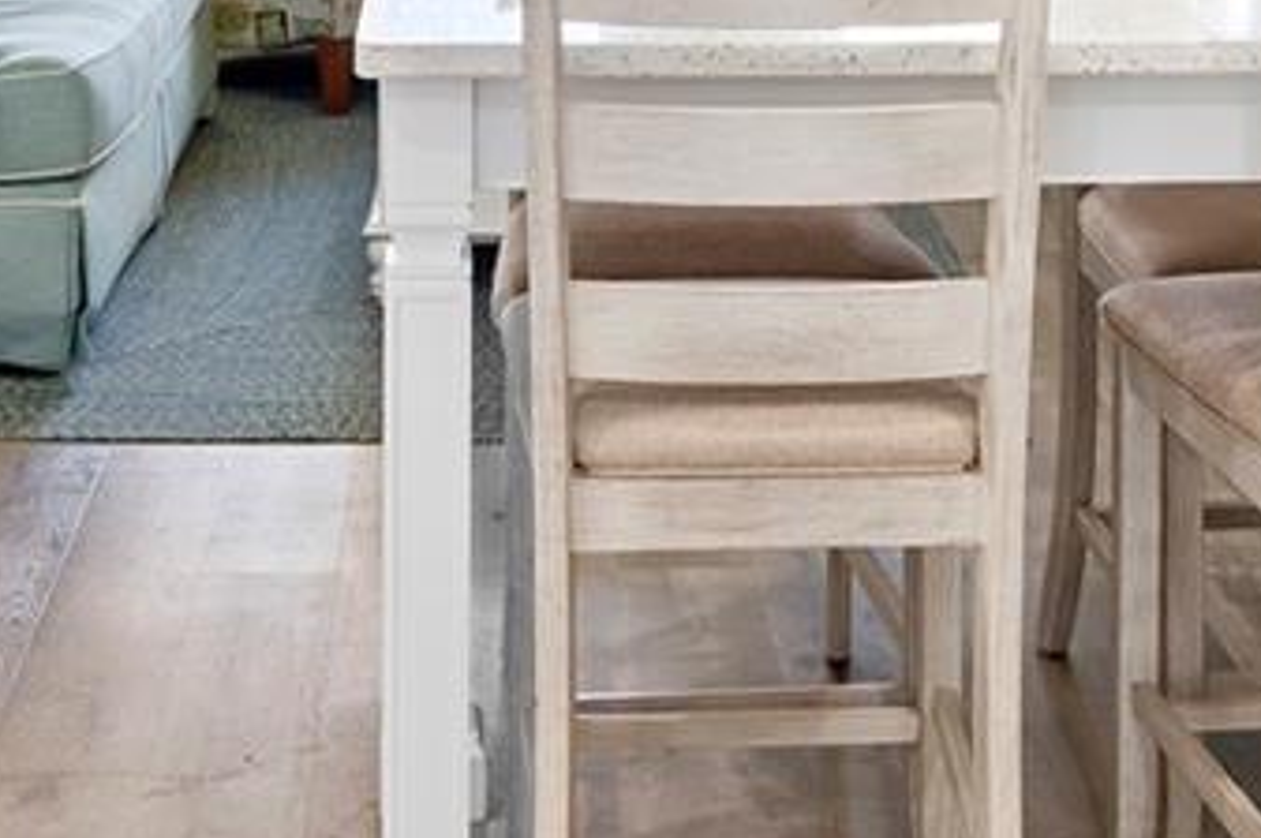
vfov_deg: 16.5
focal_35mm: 76
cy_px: -382
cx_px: 629
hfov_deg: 26.7
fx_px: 2659
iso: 800
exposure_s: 1/10
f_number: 8
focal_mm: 16
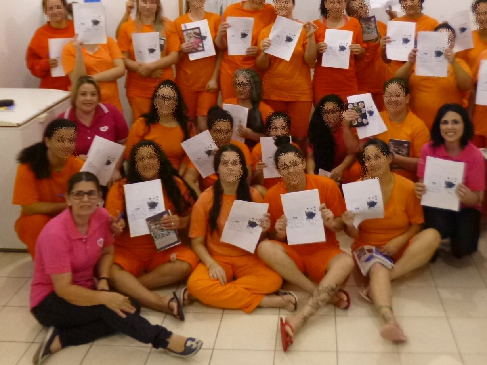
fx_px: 563
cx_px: 315
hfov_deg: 46.2
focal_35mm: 40
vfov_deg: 35.3
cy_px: 97
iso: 400
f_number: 2.5
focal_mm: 4.3
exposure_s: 1/15
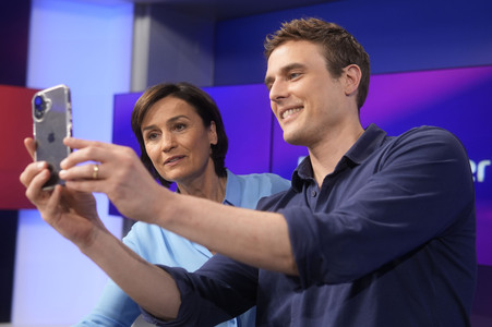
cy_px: 164
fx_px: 615
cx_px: 246
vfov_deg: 29.8
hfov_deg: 43.6
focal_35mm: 45
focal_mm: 30
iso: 640
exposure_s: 1/160
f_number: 2.2
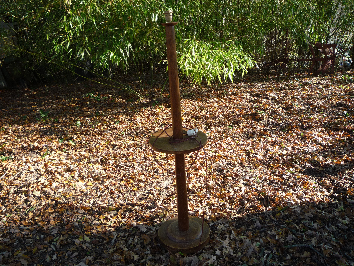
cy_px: 133
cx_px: 177
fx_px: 307
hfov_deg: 60.0
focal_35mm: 30
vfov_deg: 46.8
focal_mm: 5.2
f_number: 3.5
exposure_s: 1/100
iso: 100
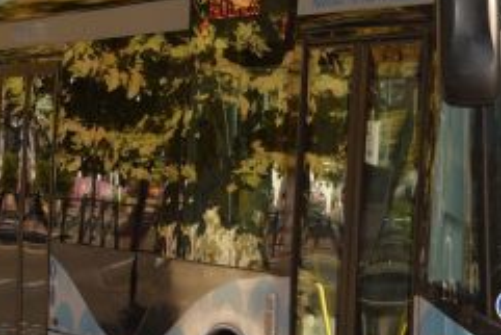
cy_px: 206
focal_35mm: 204
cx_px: 347
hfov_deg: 10.1
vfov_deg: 6.7
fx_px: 2841
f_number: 8
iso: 100
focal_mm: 48
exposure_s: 1/250
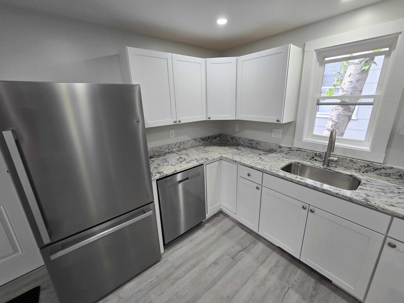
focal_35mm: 13
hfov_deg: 106.2
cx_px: 202
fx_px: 152
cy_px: 152
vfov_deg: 89.9
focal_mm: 2.2
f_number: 2.2
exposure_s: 1/60
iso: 100
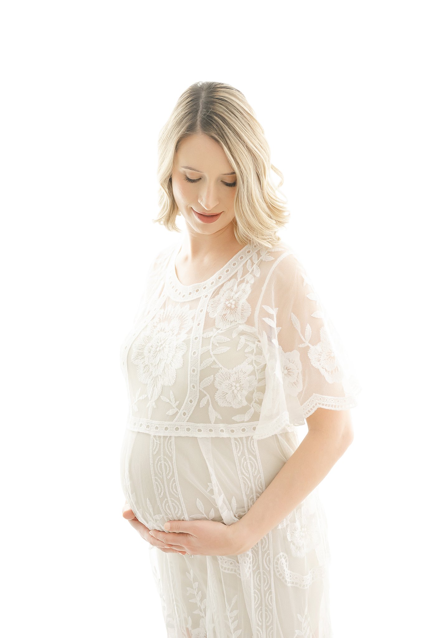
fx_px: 602
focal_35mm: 34
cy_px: 319
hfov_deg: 38.9
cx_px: 212
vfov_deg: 55.8
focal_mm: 34
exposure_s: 1/400
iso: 1600
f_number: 2.8
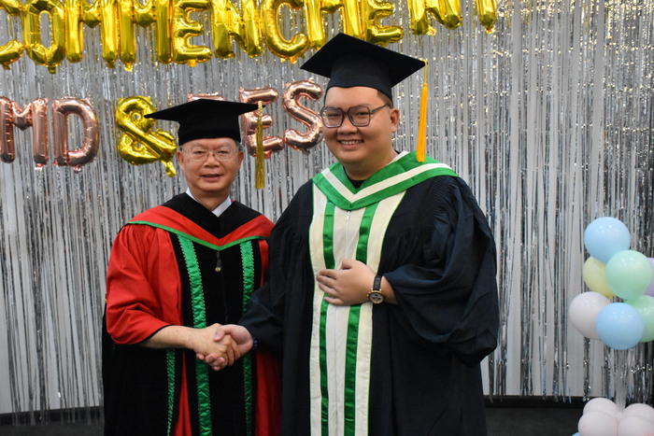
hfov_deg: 38.9
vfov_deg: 26.5
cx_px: 327
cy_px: 218
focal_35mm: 51
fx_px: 927
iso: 10000
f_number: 7.1
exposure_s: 1/200
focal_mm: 34
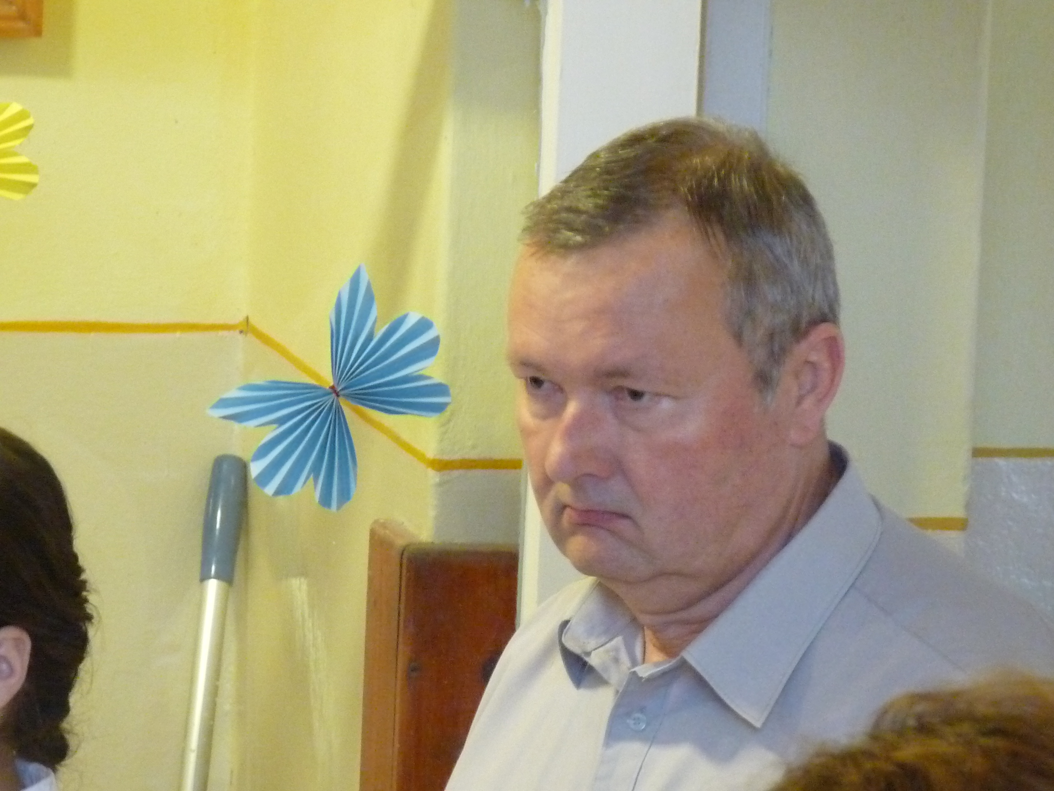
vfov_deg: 4.8
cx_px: 527
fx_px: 9348
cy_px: 396
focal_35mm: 307
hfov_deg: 6.5
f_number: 3.7
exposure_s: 1/13
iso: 800
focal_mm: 38.5
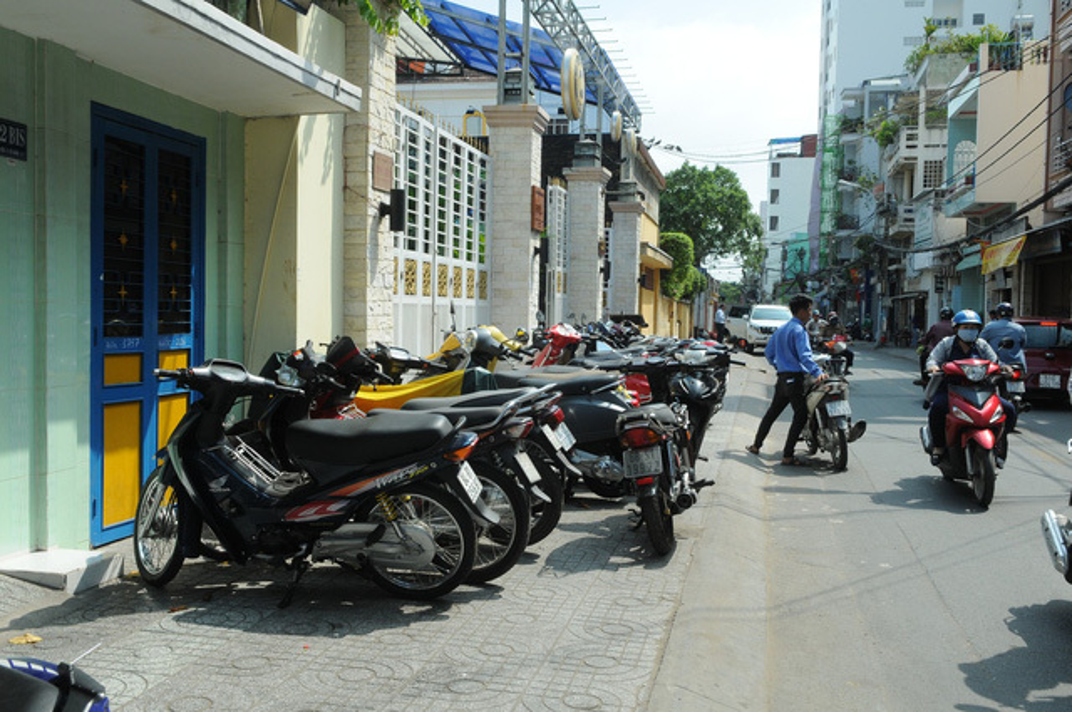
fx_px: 1026
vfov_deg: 38.3
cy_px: 356
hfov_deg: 55.2
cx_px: 536
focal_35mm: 34
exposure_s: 1/320
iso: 400
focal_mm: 23
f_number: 9
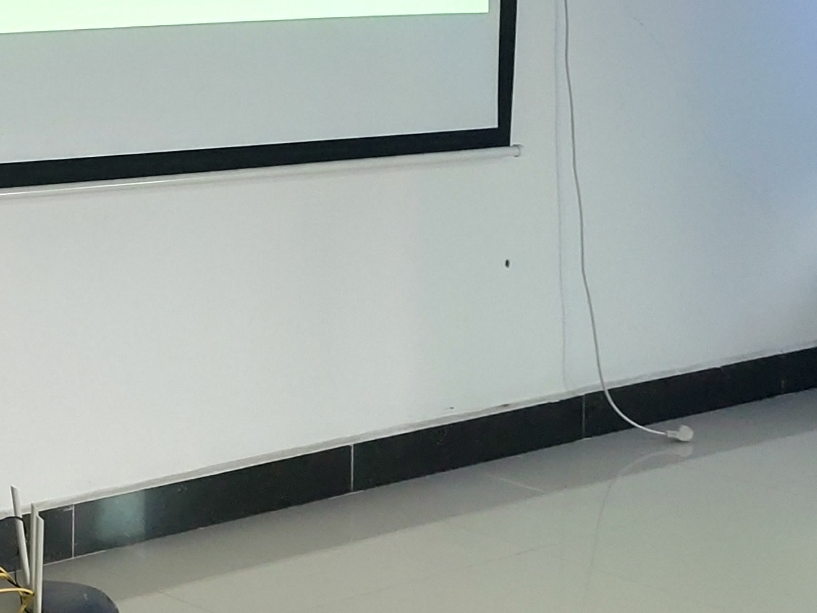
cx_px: -430
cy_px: -73
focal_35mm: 97
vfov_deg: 14.8
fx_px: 2289
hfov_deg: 17.9
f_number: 1.8
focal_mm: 4.35
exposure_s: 1/50
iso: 217
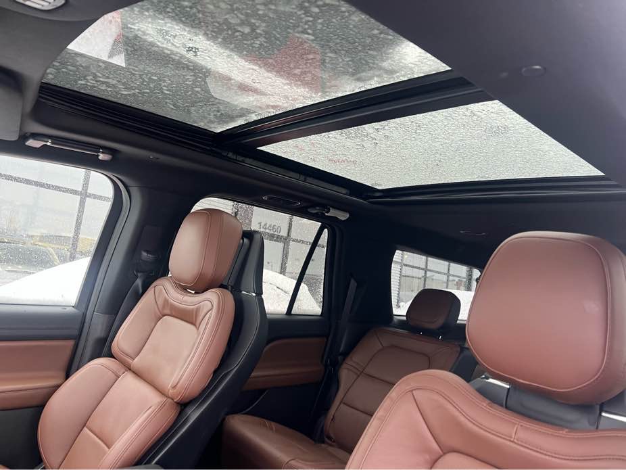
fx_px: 470
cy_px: 235
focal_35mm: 26
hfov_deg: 67.3
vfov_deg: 53.1
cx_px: 313
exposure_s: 1/97
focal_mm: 5.7
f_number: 1.5
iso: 125
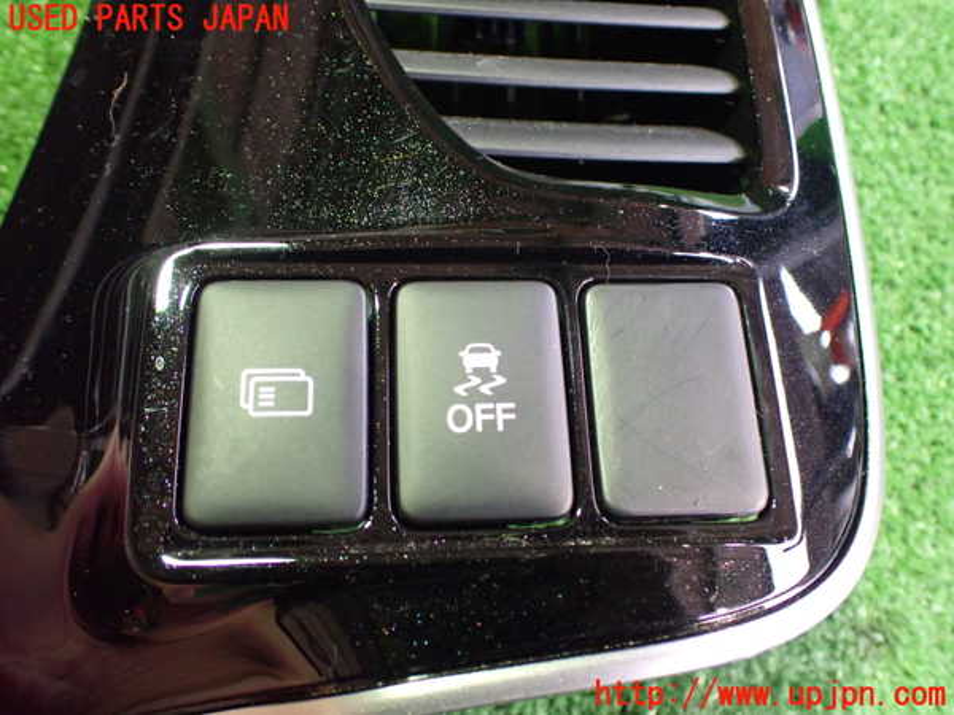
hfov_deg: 60.0
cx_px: 477
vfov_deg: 46.8
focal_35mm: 30
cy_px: 358
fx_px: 827
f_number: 2.3
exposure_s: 1/30
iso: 1000
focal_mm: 5.4
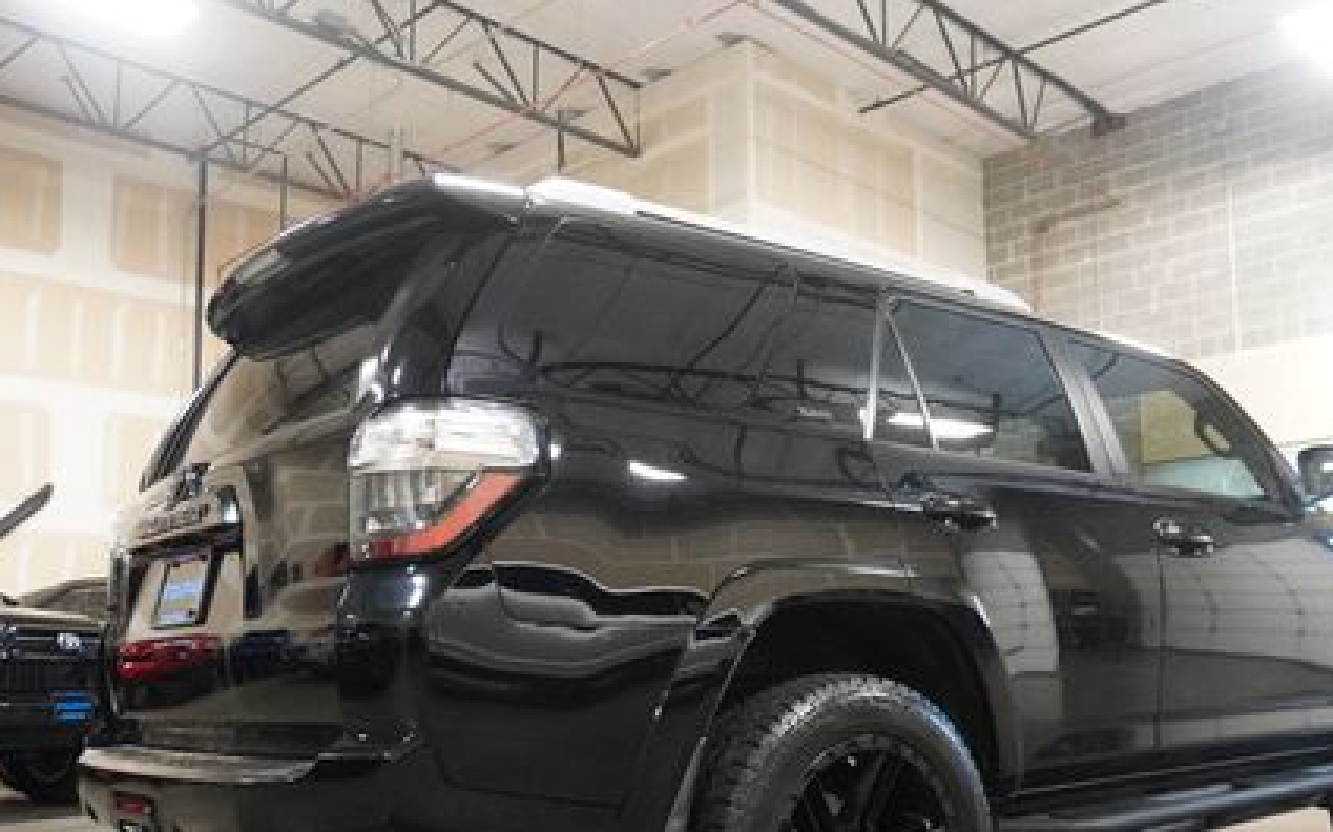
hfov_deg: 52.4
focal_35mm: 37
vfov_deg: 34.1
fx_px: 1344
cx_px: 797
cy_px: 556
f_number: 3.5
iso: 6400
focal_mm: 16
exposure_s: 1/125
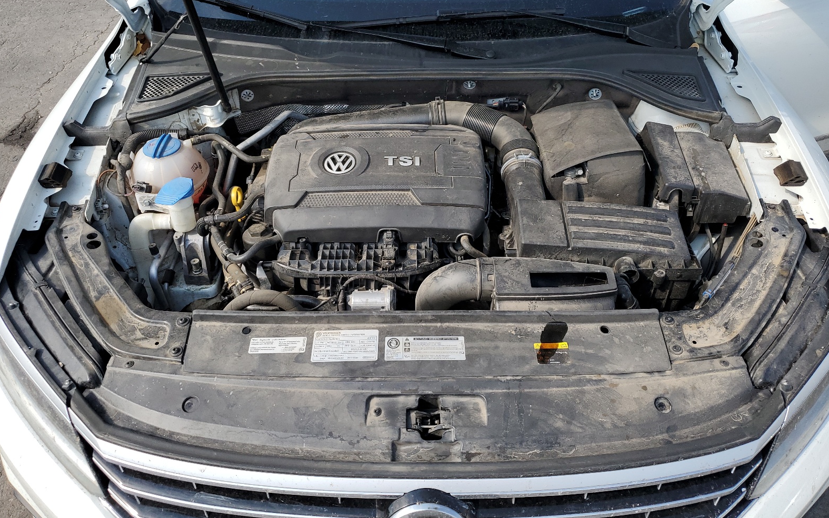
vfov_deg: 44.4
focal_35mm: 28
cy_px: 226
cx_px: 415
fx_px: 633
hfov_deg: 66.5
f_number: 1.5
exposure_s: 1/2000
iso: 50
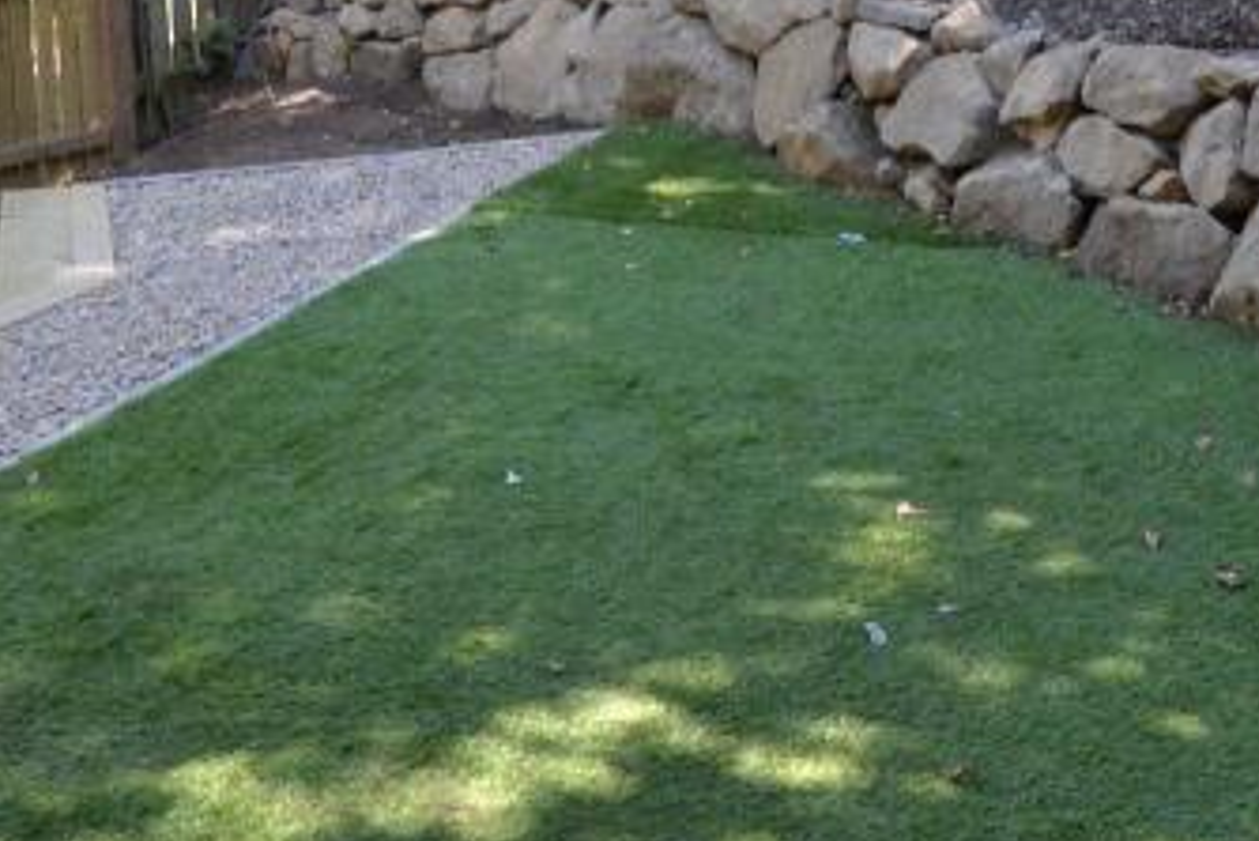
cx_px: 897
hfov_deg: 41.8
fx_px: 1609
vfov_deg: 27.4
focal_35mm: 46
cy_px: -21
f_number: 5.6
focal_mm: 10
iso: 400
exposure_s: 1/125
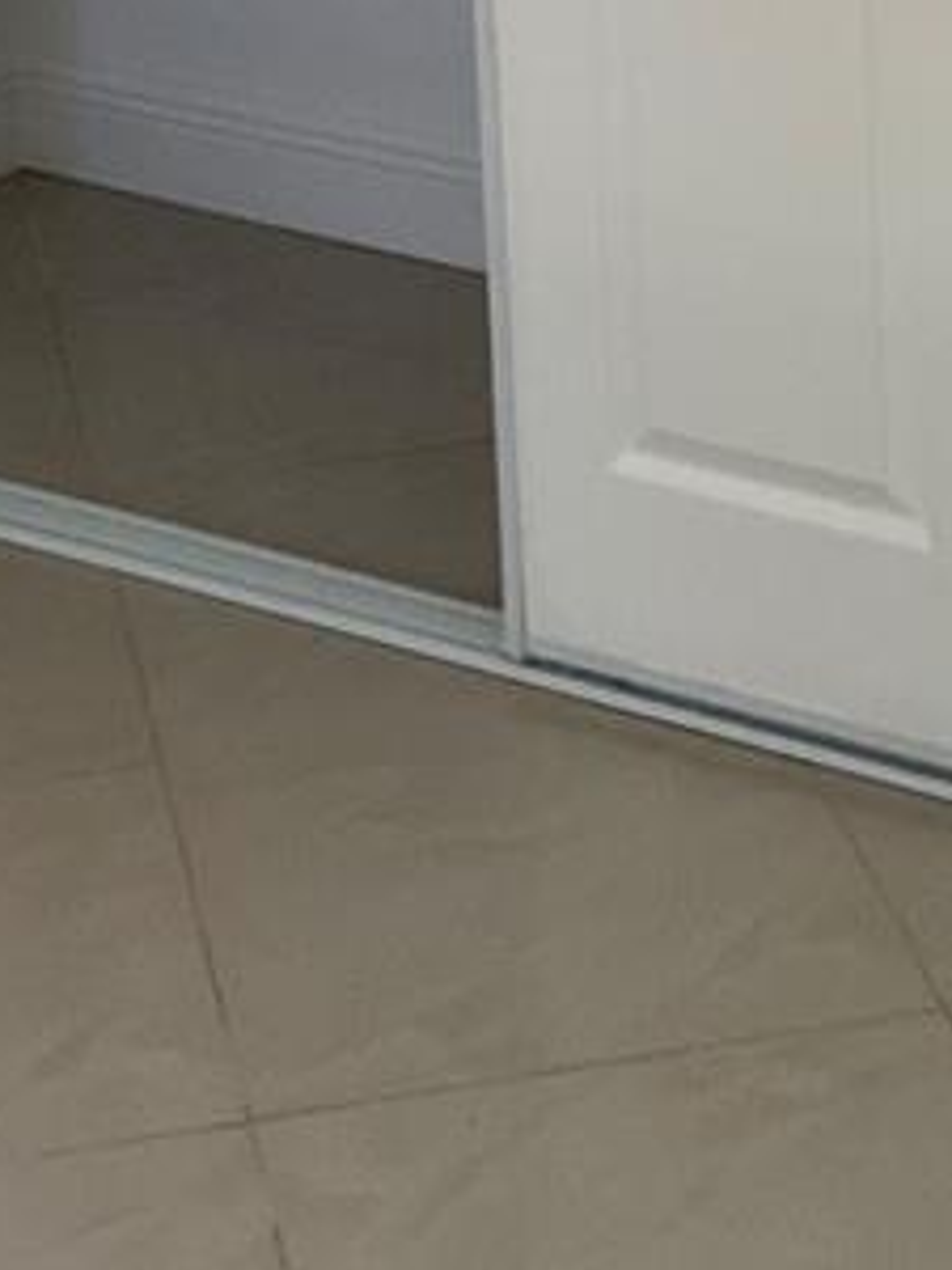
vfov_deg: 15.2
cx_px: 525
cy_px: -859
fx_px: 4254
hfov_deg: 12.8
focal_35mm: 116
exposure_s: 1/71
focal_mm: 3
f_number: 1.8
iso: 64
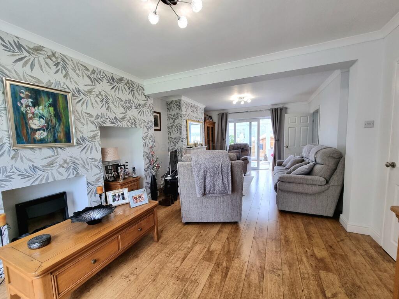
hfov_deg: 106.2
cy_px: 150
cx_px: 200
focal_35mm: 13
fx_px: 150
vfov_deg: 89.9
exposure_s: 1/50
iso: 125
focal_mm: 2.2
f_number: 2.2
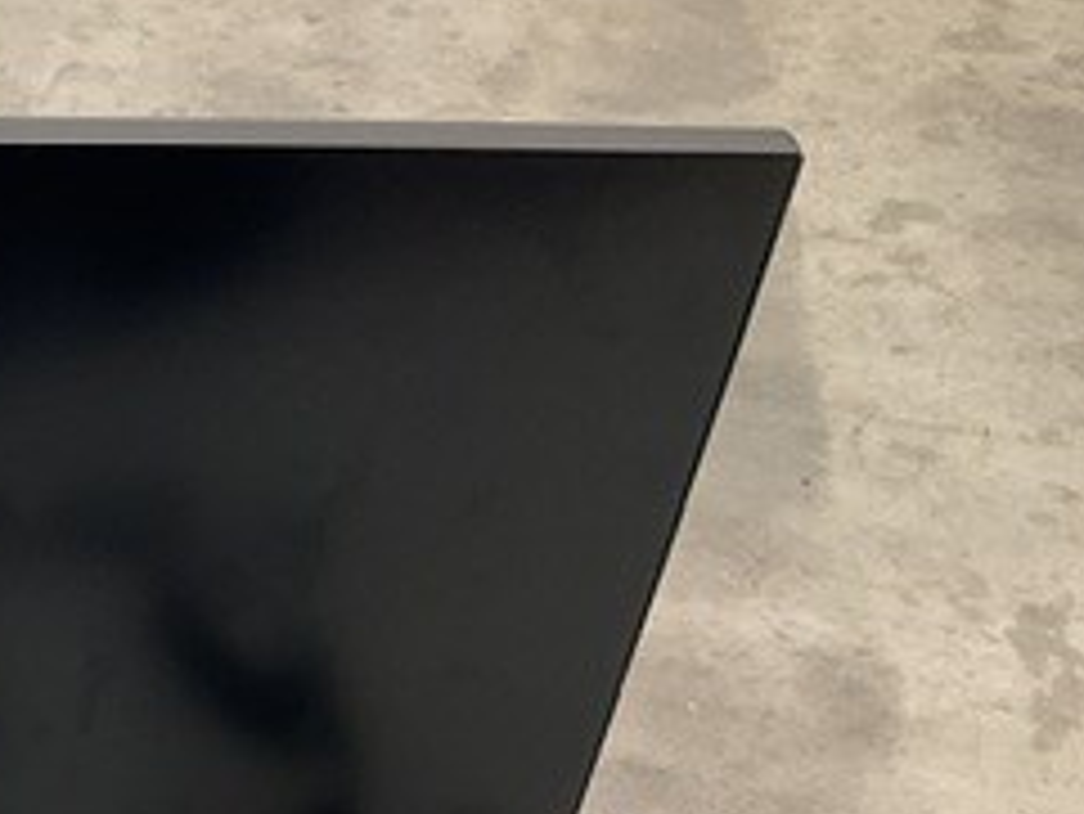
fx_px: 2412
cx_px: -139
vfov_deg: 17.9
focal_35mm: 77
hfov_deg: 23.6
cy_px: 1057
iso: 64
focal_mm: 3
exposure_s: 1/60
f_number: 1.8
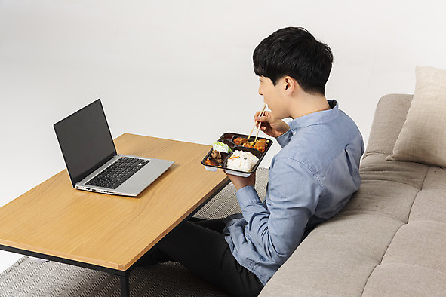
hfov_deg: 28.5
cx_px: 225
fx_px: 880
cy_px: 148
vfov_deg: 19.2
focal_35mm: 71
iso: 100
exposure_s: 1/125
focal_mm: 70
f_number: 13
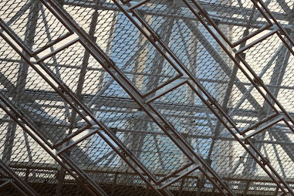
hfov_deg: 15.1
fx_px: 1053
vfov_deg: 10.5
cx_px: 387
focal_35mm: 129
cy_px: -10
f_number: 4
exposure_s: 1/250
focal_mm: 27
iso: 1250
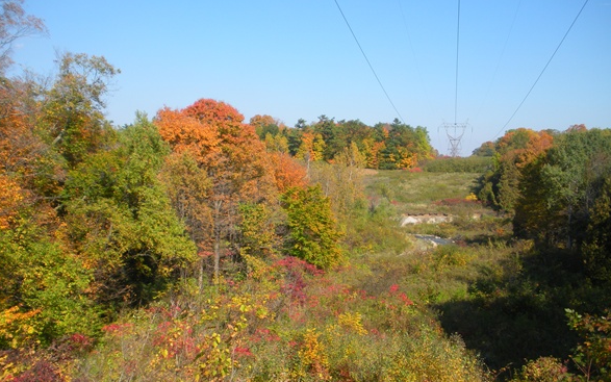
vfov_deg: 32.7
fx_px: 649
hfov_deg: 50.4
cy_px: 217
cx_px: 307
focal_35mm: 39
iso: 64
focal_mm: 6.3
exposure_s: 1/493
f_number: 3.5
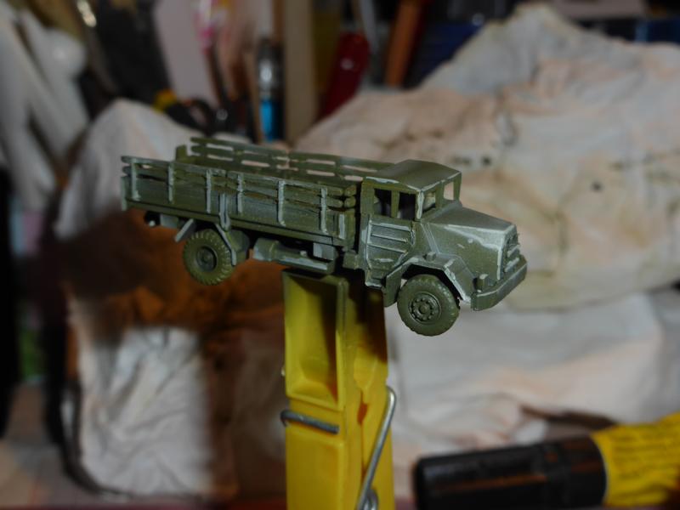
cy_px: 255
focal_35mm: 44
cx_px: 340
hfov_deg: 42.9
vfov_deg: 32.9
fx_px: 864
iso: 100
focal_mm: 7.9
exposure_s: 1/60
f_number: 4.1
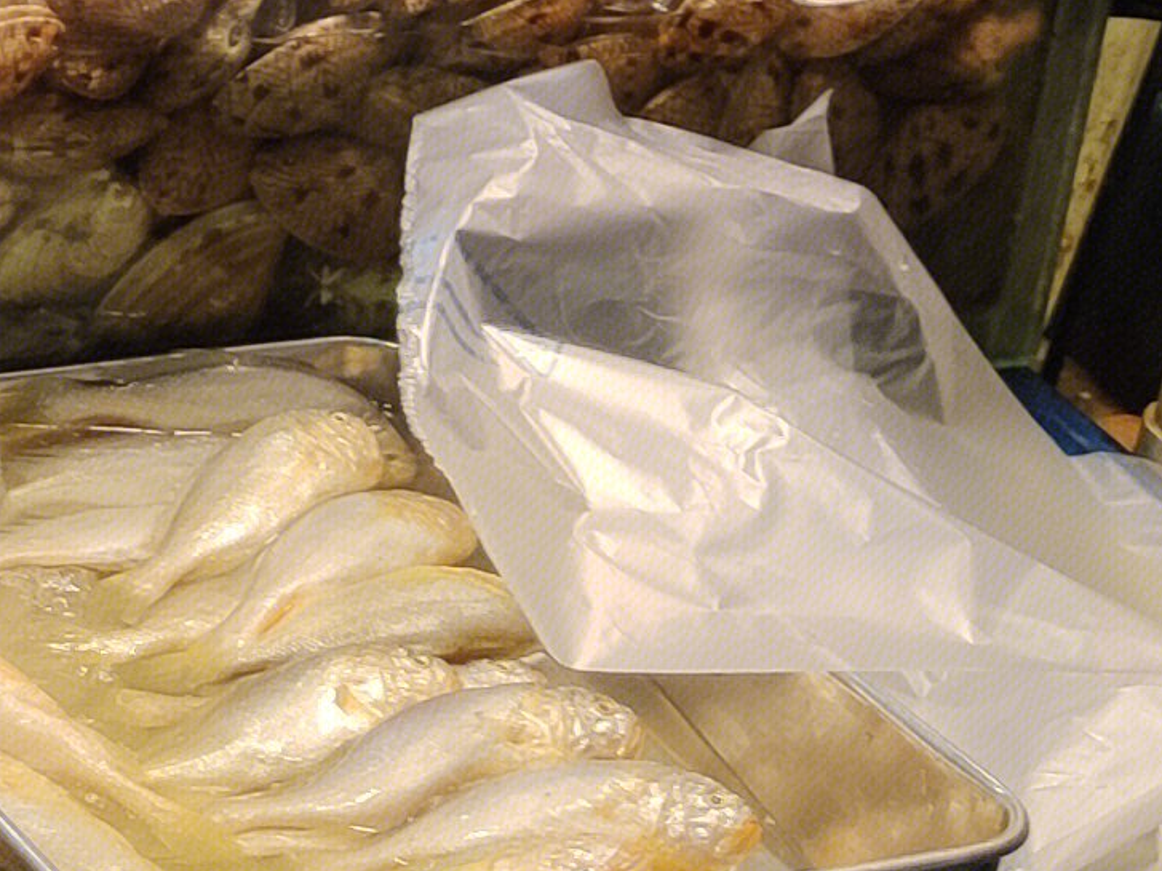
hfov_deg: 12.0
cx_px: -1283
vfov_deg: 9.9
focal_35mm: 143
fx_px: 4799
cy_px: -626
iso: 124
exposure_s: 1/100
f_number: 1.75
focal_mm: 4.75
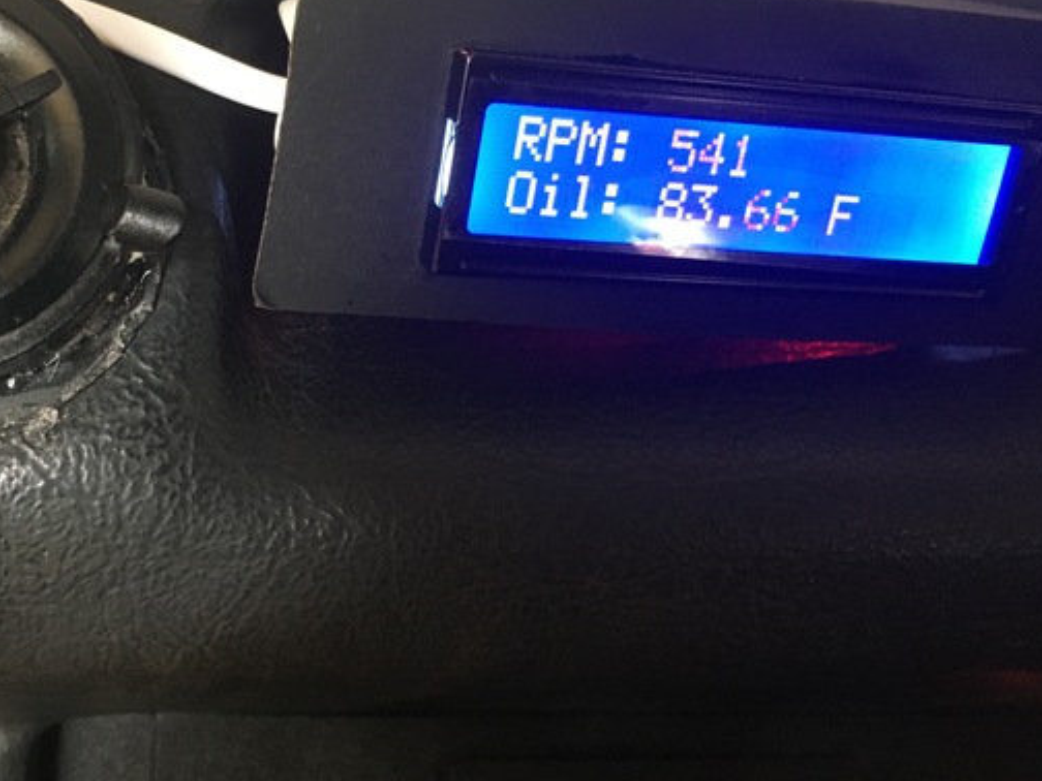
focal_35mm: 44
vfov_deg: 32.7
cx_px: 304
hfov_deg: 42.1
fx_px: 1324
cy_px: 299
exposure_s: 1/20
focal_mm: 4.15
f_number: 2.2
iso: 200
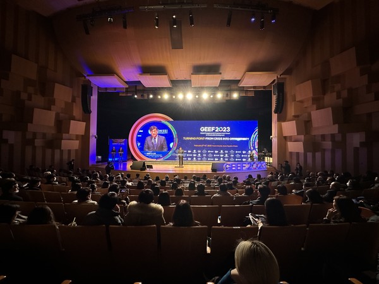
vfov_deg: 85.7
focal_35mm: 14
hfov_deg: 102.1
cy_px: 142
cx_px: 190
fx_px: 153
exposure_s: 1/60
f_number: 2.2
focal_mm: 2.22
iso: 500
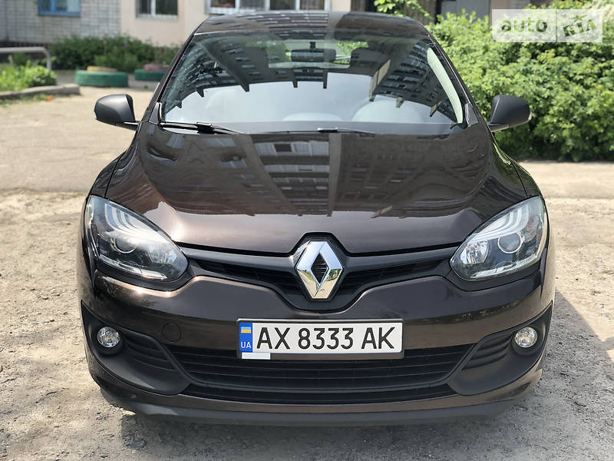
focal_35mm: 52
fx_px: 922
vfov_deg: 28.0
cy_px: 230
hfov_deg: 36.8
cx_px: 307
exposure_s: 1/331
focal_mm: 6
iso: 16
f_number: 2.4
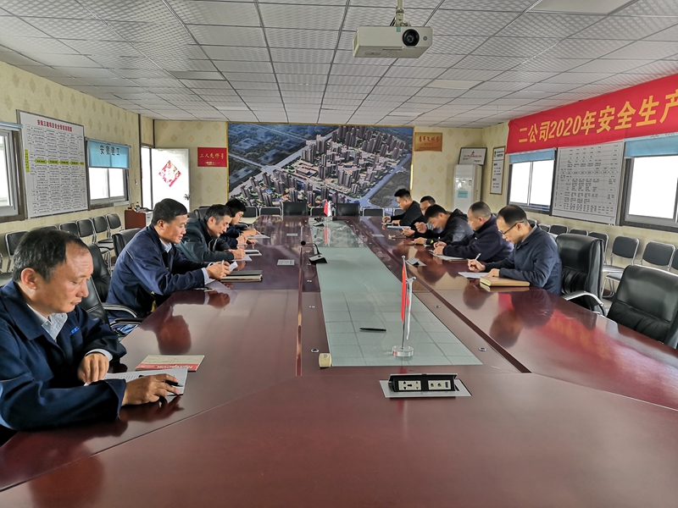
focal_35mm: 27
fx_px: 529
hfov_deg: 65.3
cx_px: 339
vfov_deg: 51.4
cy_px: 254
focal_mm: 3.95
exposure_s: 1/25
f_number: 1.8
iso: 400
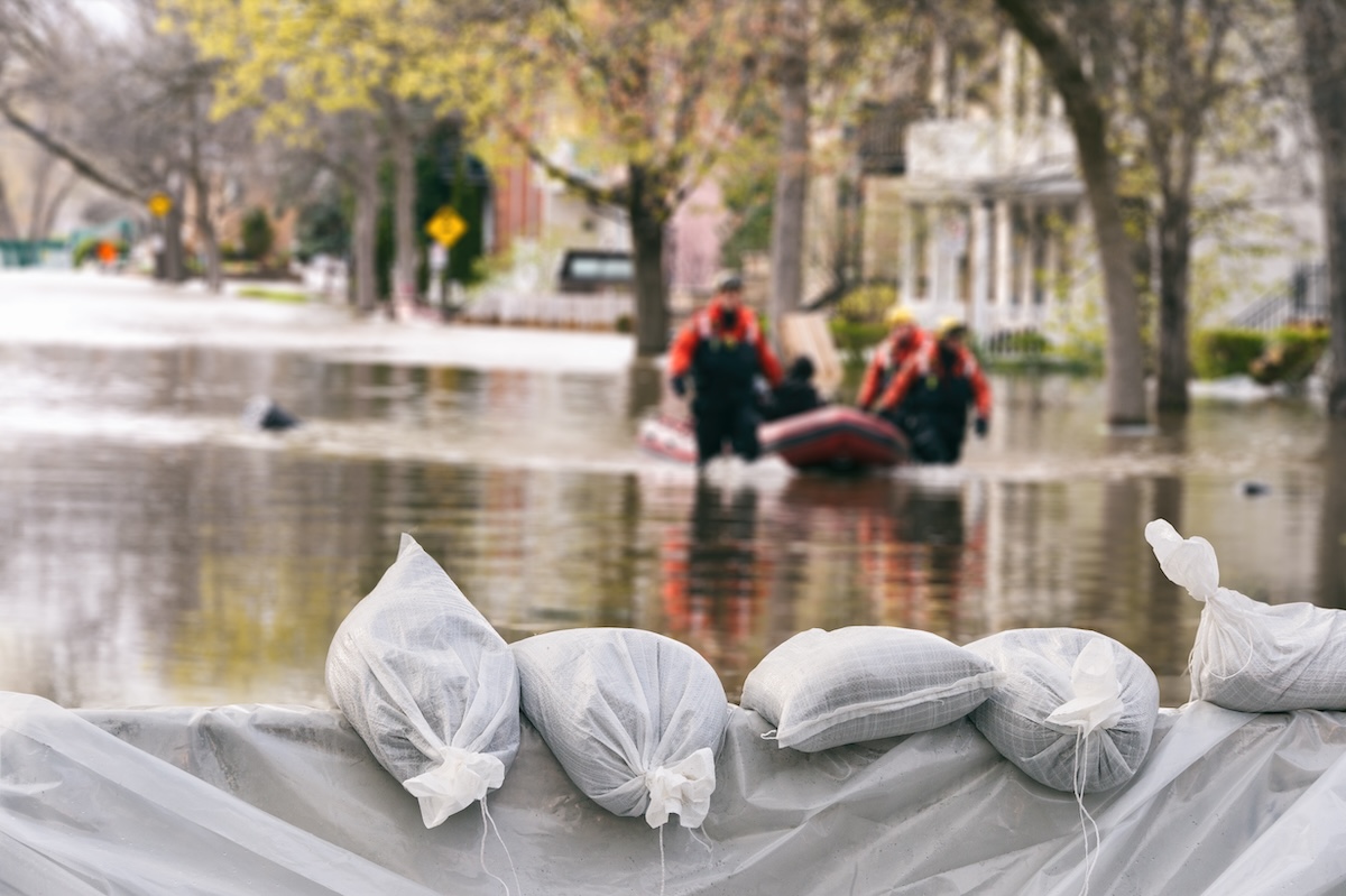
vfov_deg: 27.0
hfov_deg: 39.6
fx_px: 1869
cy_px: 448
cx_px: 673
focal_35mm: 50
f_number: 10
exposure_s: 1/250
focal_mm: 50
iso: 800
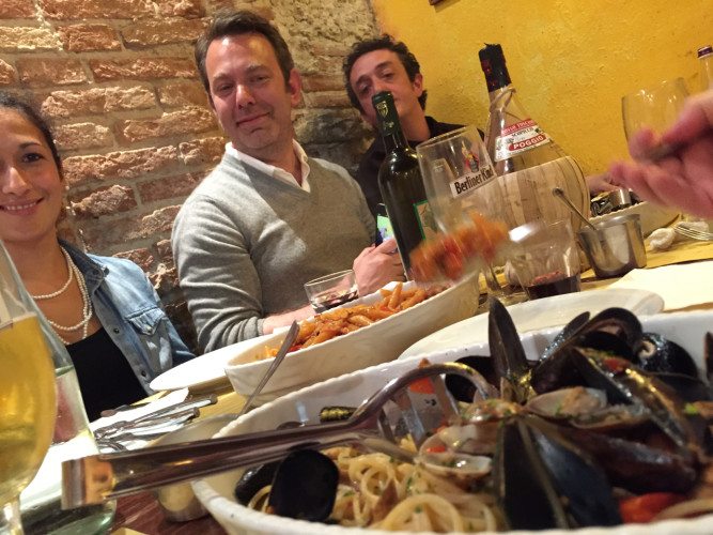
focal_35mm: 29
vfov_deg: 48.2
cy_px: 268
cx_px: 356
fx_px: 597
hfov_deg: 61.7
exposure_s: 1/15
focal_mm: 4.15
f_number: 2.2
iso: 320
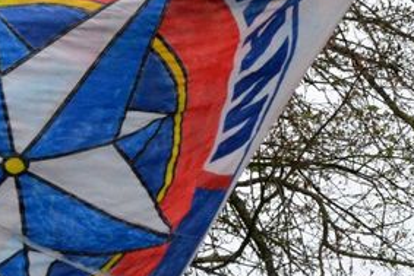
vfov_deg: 3.8
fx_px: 4165
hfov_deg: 5.7
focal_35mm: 362
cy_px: 231
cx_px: 214
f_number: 9
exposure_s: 1/2500
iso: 2500
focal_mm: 120
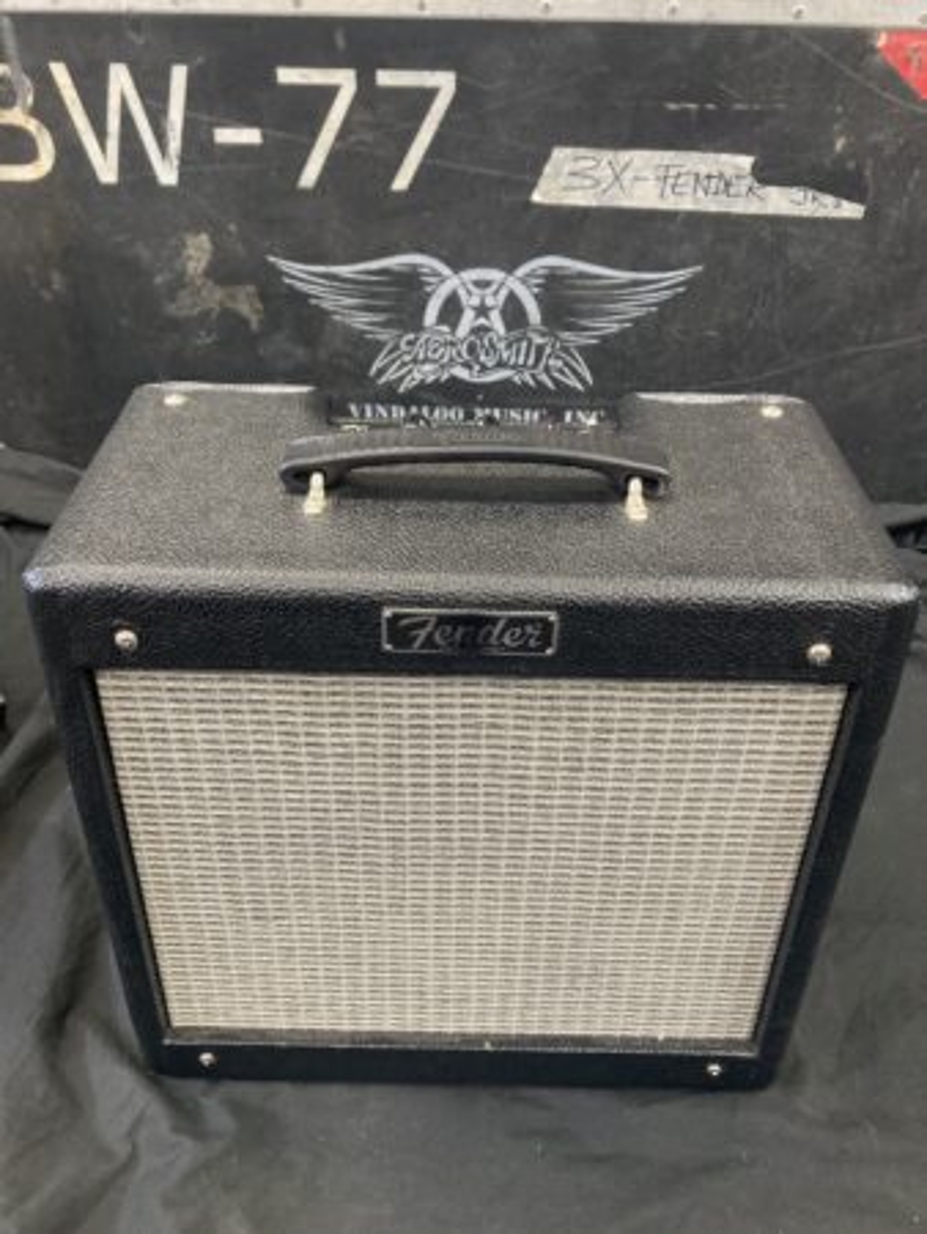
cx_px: 464
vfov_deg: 63.4
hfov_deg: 49.8
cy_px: 617
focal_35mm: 28
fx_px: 999
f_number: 1.8
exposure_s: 1/60
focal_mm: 3.99
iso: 320
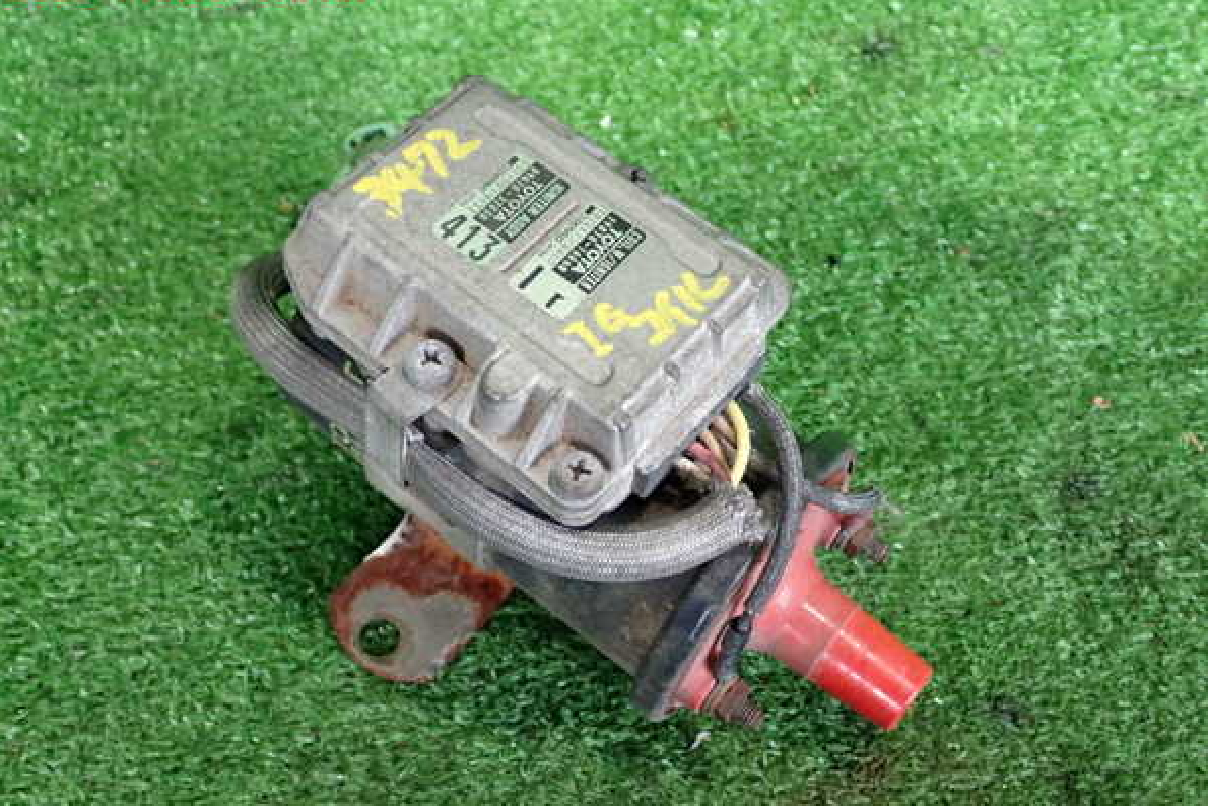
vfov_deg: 31.2
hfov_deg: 45.4
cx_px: 605
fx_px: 1443
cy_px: 418
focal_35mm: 43
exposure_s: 1/40
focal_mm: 7.31
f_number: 2.8
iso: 800
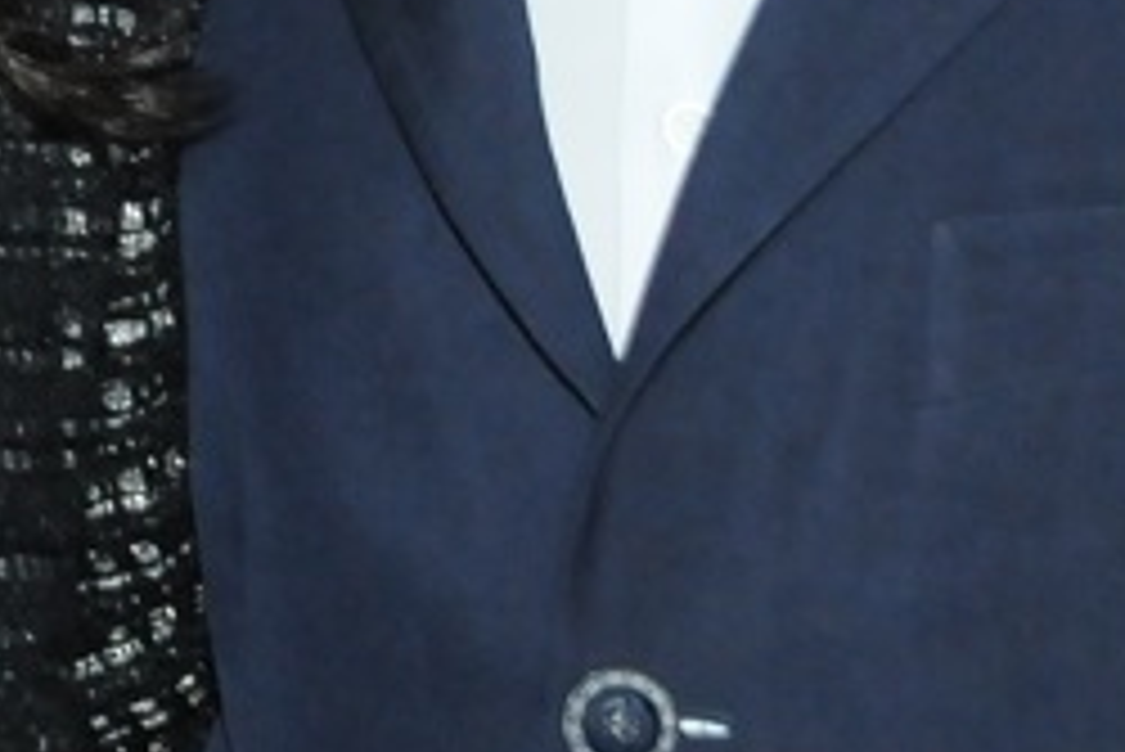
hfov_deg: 7.7
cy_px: -752
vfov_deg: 5.2
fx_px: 8161
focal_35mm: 261
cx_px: -612
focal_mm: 34
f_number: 5.6
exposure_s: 1/20
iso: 1000
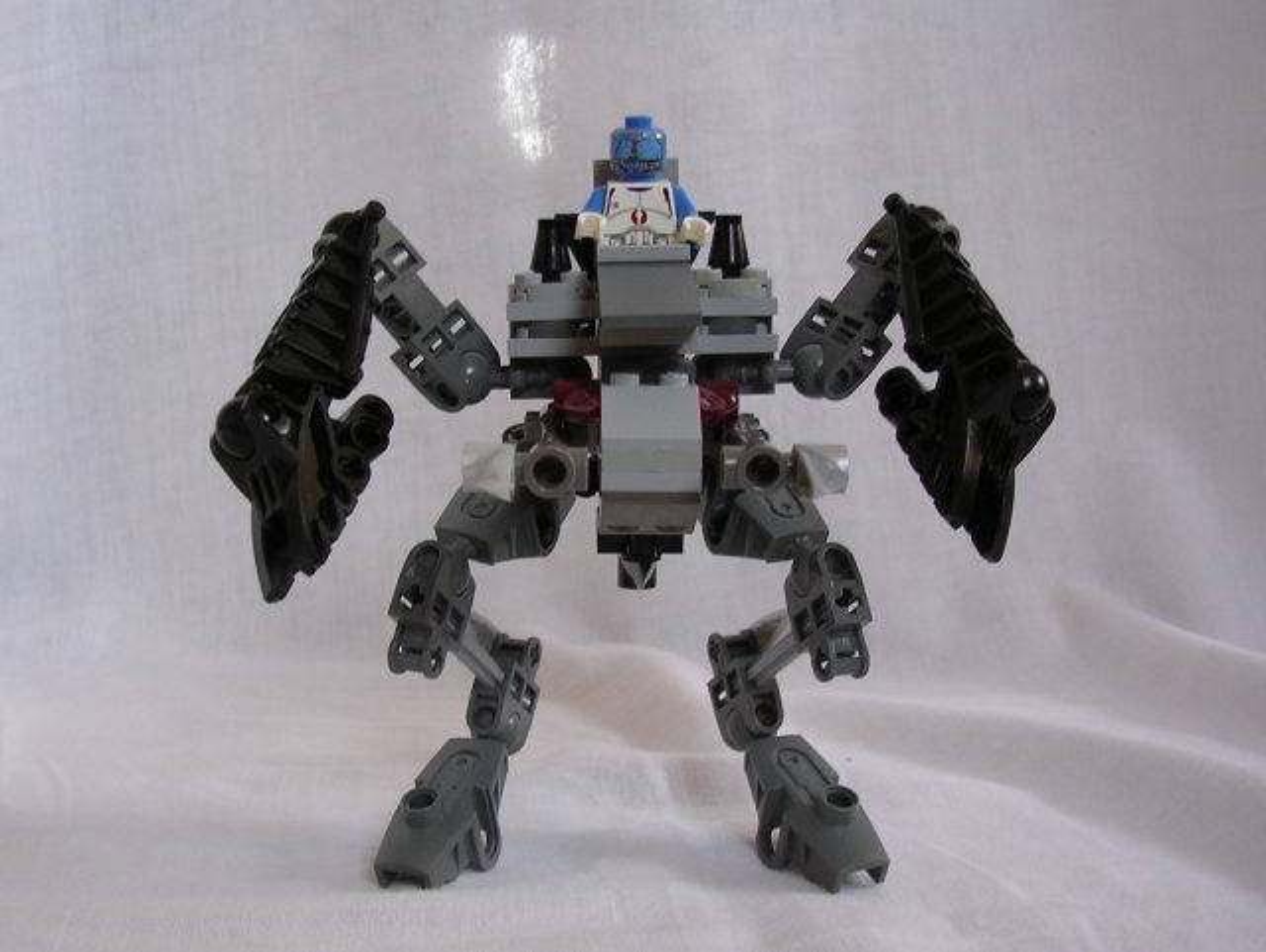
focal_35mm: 38
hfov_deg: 48.9
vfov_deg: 37.8
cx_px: 633
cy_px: 476
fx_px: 1391
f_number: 2.8
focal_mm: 5.8
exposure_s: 1/36.2
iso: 100
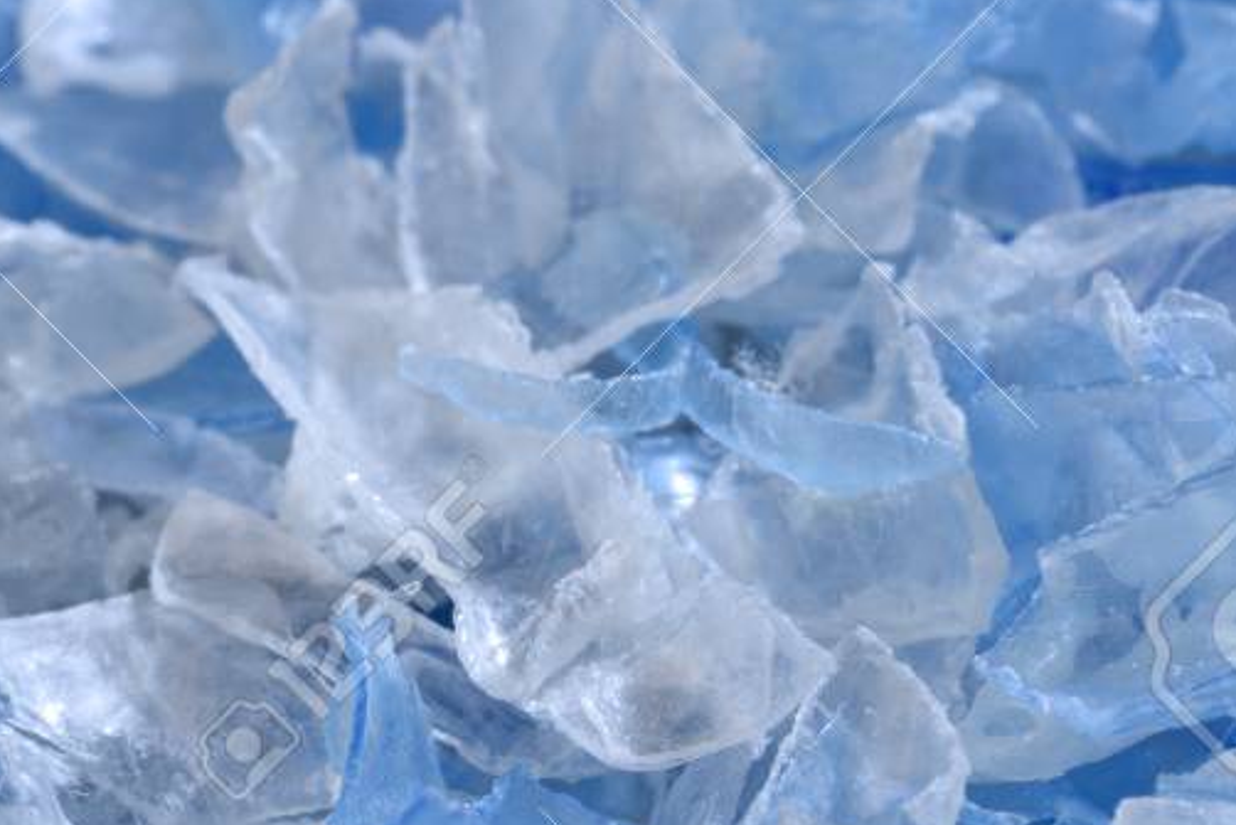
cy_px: 543
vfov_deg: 5.1
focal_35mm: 272
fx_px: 9341
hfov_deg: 7.6
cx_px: 803
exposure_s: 1/160
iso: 200
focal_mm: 105
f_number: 22
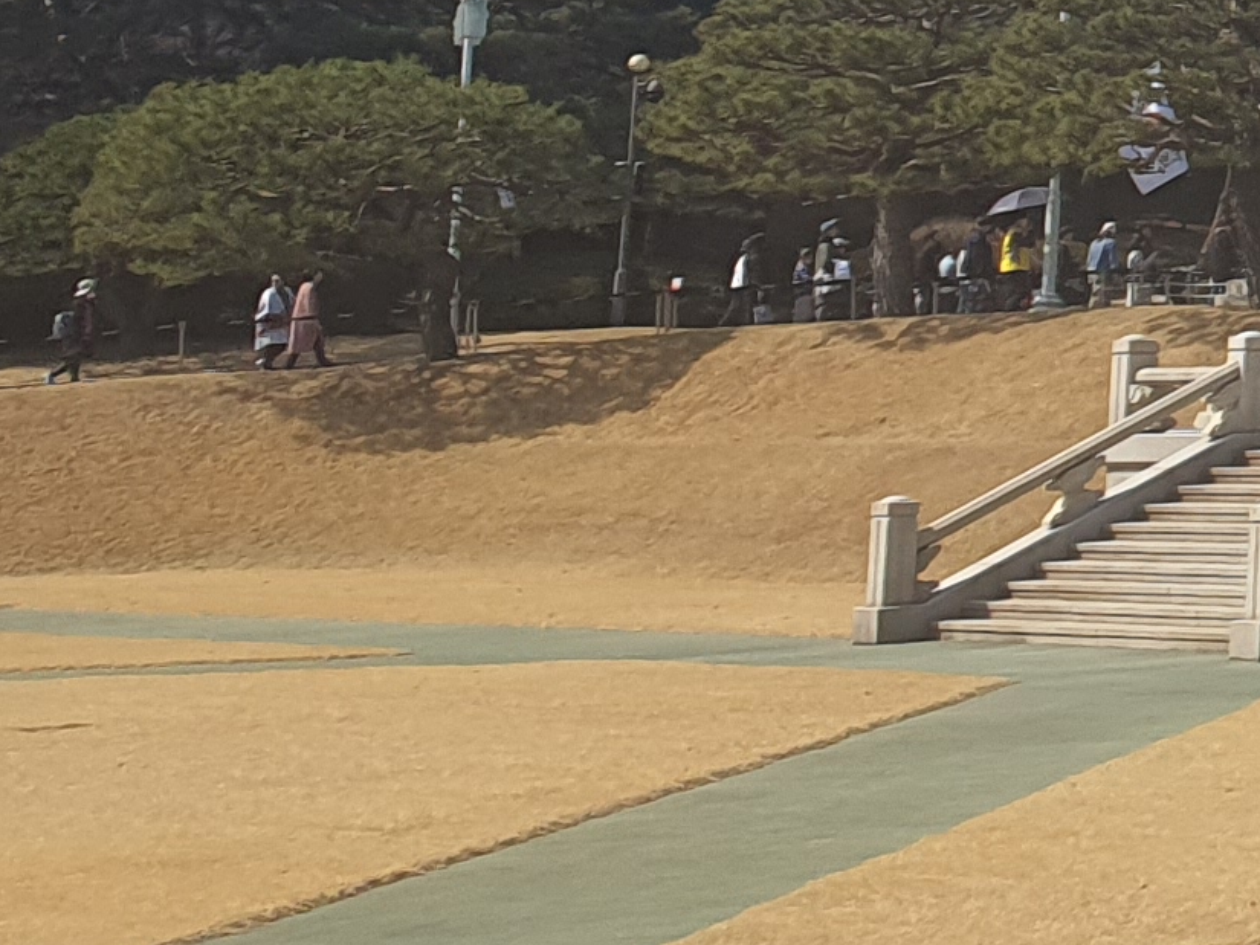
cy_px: -566
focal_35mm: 127
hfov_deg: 12.2
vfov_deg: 11.1
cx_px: 3050
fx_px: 4623
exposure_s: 1/1892
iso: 50
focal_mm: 4.3
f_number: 2.4
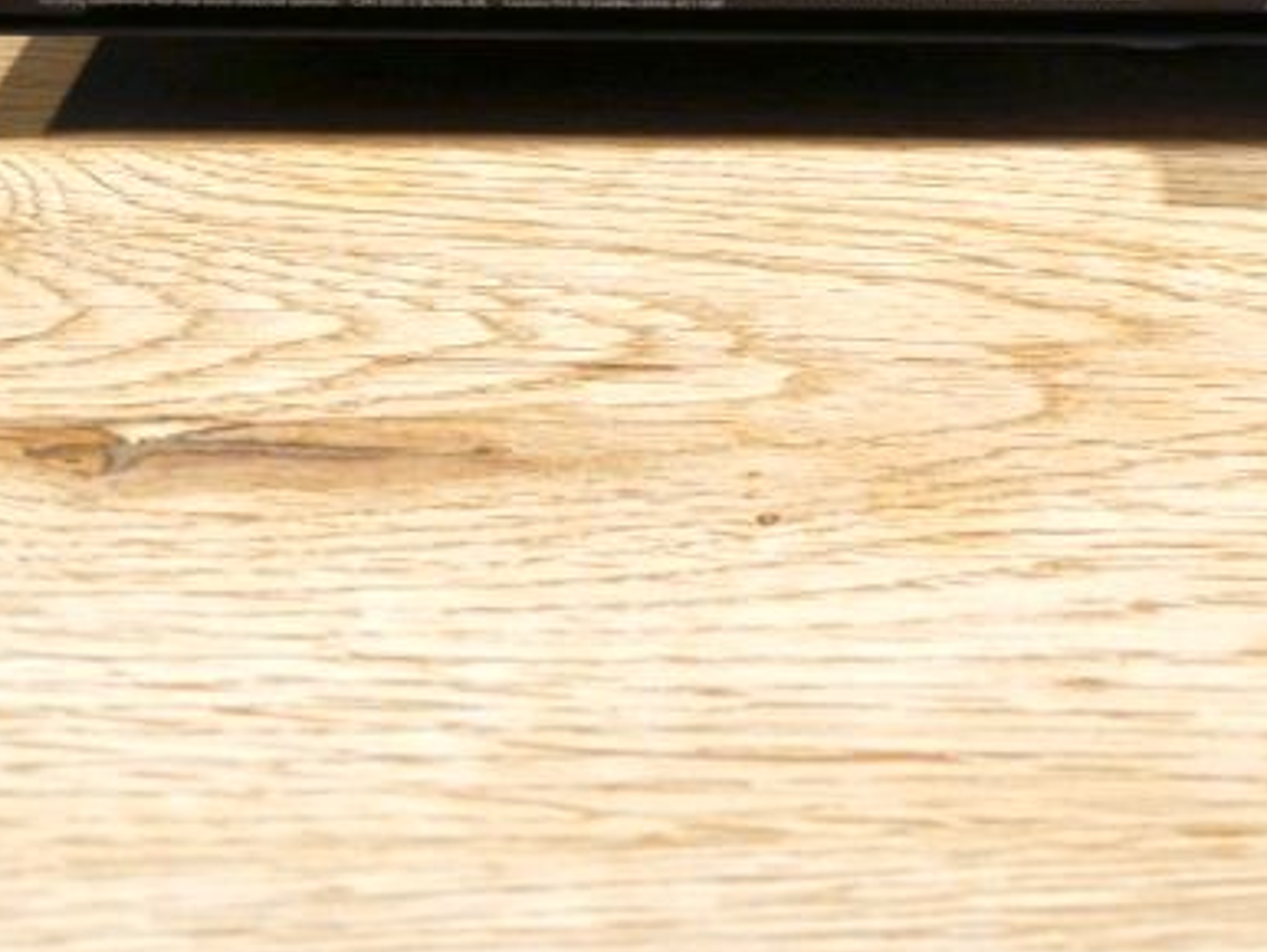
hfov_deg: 21.9
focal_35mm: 87
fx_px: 3186
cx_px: 1169
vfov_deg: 16.7
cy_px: 25
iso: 1600
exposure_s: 1/60
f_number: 4
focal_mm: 21
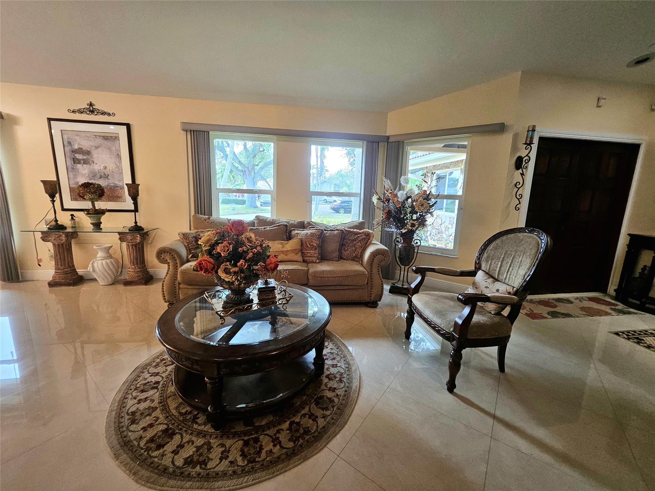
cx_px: 328
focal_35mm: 13
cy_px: 246
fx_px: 246
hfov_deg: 106.2
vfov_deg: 89.9
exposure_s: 1/60.2
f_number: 2.2
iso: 200
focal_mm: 1.7
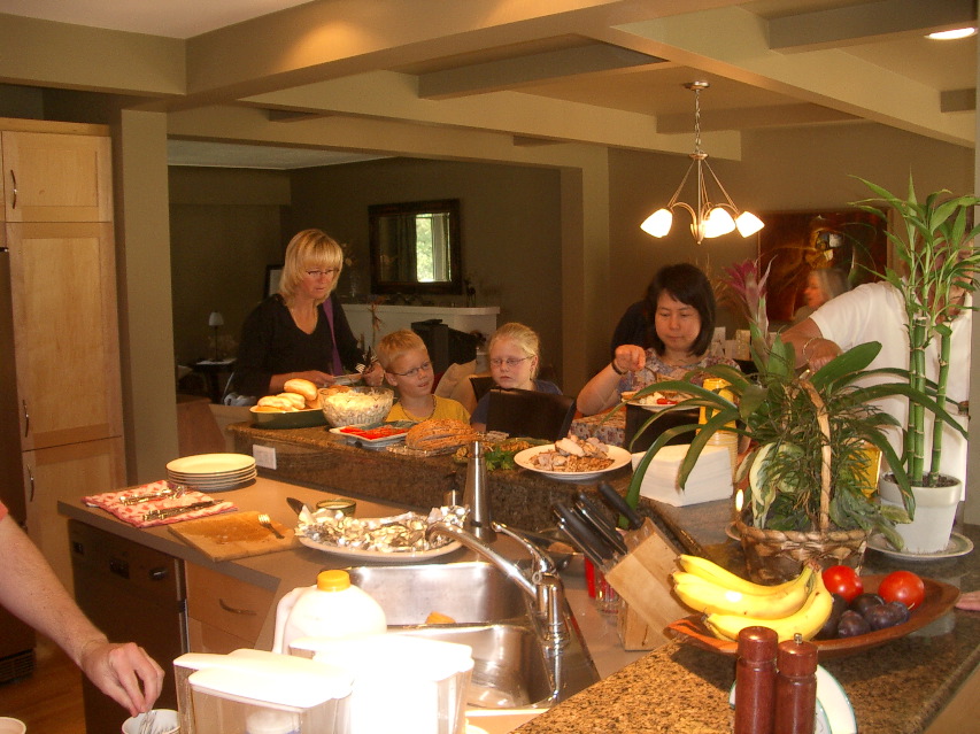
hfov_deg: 52.6
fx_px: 990
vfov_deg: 40.7
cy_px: 367
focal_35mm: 35
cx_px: 490
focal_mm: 5.8
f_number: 2.6
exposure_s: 1/40
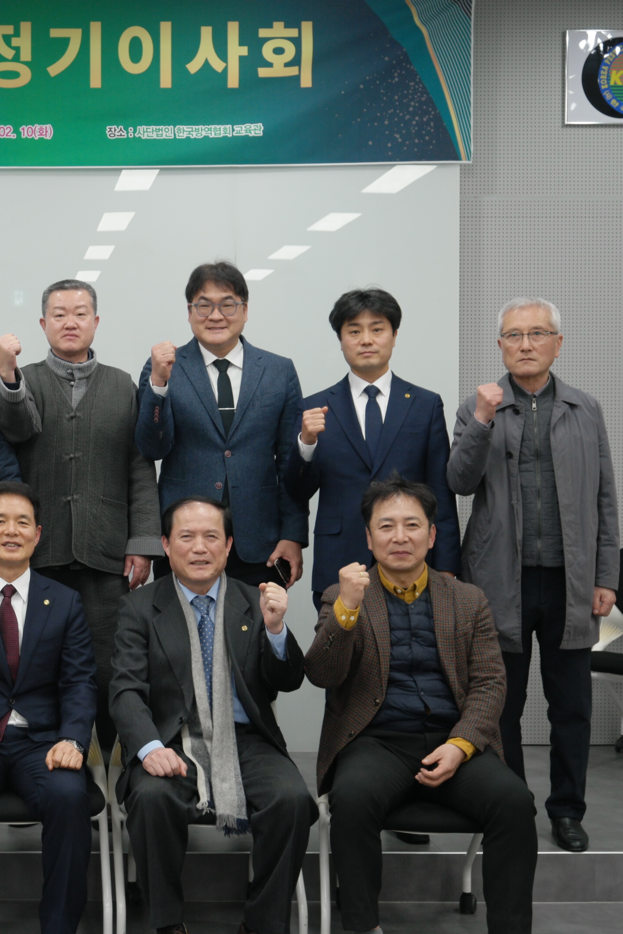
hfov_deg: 21.4
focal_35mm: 61
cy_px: 466
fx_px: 1583
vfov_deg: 32.9
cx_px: -19
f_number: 4.5
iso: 320
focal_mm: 26
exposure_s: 1/50
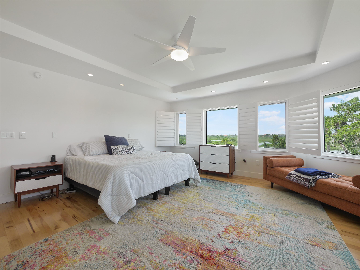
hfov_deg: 102.1
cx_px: 180
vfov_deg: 85.7
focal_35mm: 14
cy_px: 135
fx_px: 146
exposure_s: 1/80
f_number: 4
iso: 400
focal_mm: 7
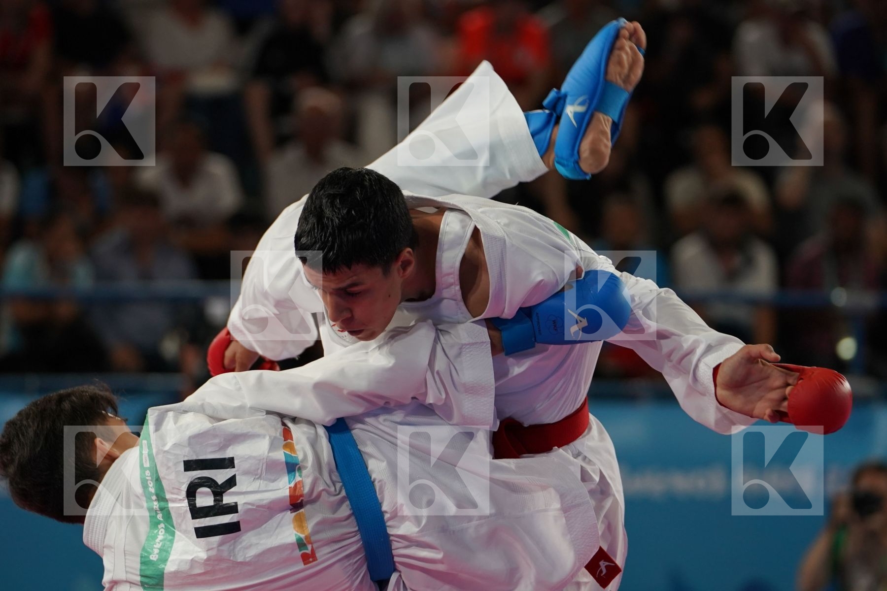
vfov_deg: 6.5
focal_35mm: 210
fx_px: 5174
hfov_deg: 9.8
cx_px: 444
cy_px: 296
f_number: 2.8
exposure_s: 1/1000
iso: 1000
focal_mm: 140
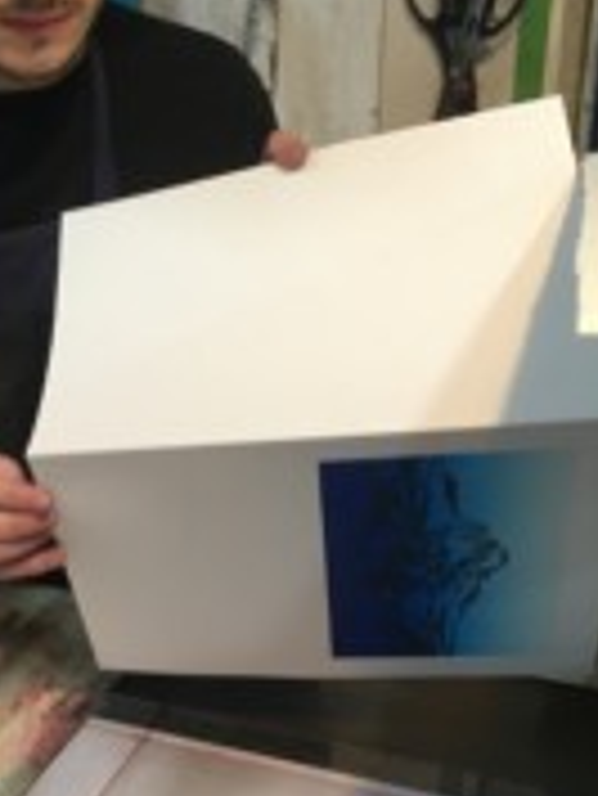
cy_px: 492
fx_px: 1334
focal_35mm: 58
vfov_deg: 33.1
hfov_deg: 24.7
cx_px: 88
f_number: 2.2
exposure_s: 1/33
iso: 100
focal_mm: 4.15
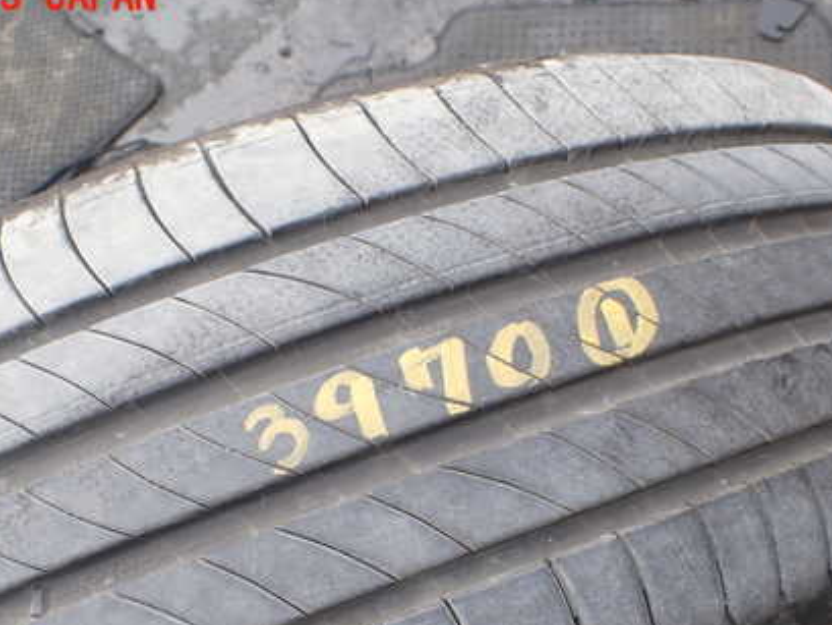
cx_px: 397
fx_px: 1058
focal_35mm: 44
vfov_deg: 32.5
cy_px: 430
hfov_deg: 42.9
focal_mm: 5.4
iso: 100
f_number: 3.2
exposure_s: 1/320
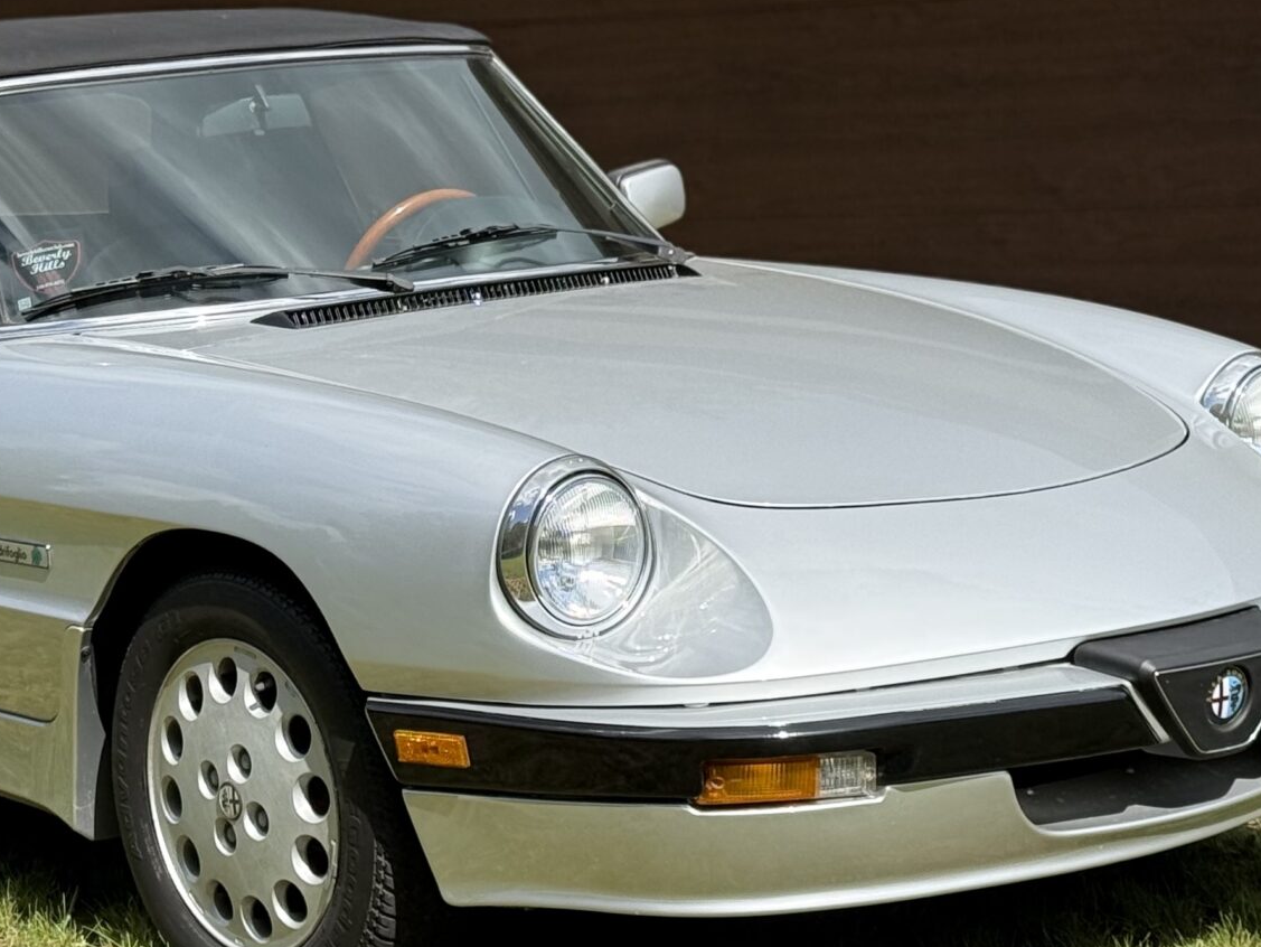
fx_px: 3972
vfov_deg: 13.6
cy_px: 422
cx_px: 395
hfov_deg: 18.0
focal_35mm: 109
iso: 80
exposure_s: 1/4587
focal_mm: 6.76
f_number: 1.78
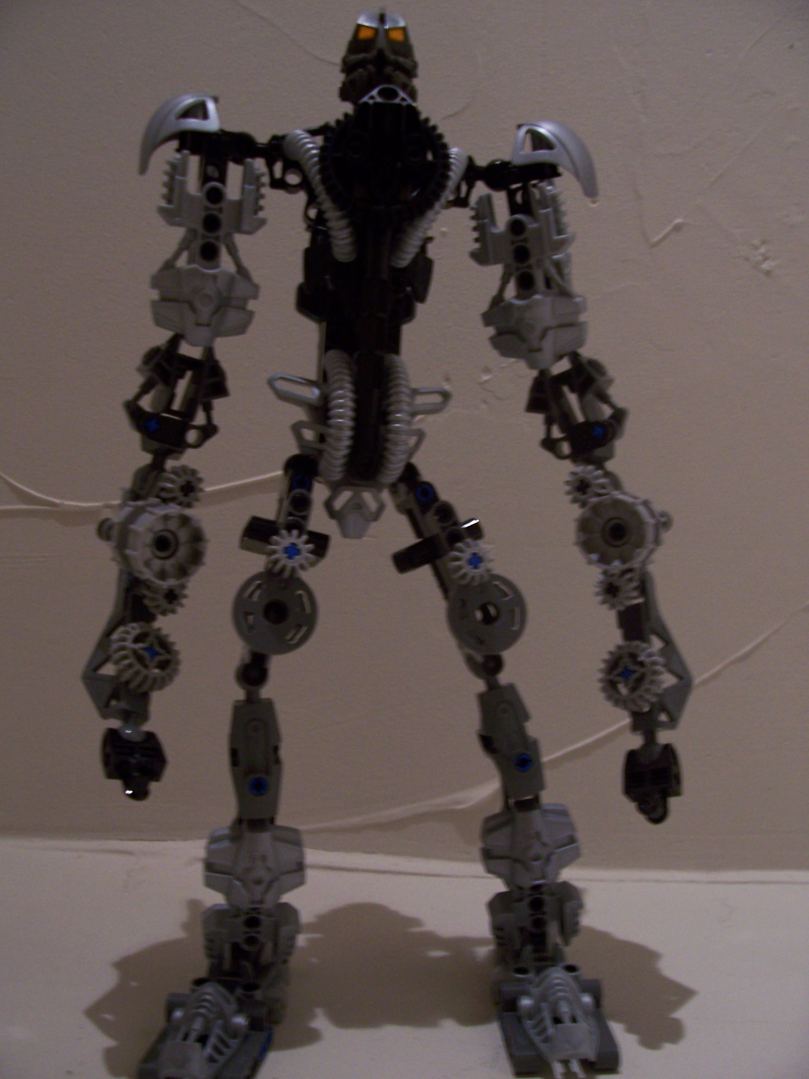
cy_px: 540
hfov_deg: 41.8
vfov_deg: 54.0
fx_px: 1059
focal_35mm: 34
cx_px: 404
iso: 160
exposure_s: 1/8
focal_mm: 5.6
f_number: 2.7
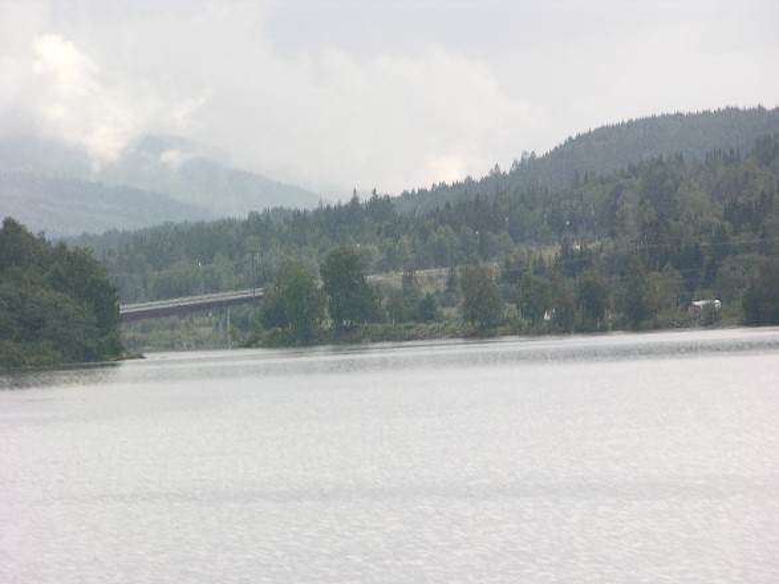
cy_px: 292
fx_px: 6300
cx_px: 390
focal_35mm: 280
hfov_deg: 7.1
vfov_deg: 5.3
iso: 50
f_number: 6.6
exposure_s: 1/134
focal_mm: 71.2
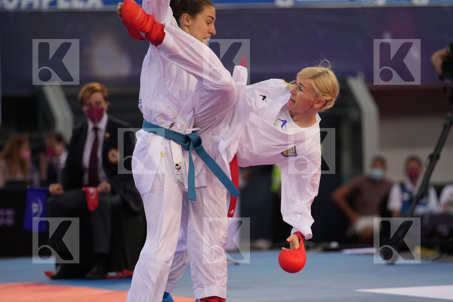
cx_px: 226
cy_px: 151
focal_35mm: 300
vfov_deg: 4.6
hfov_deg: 6.9
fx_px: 3775
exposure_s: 1/1000
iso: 2000
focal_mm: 200
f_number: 2.8
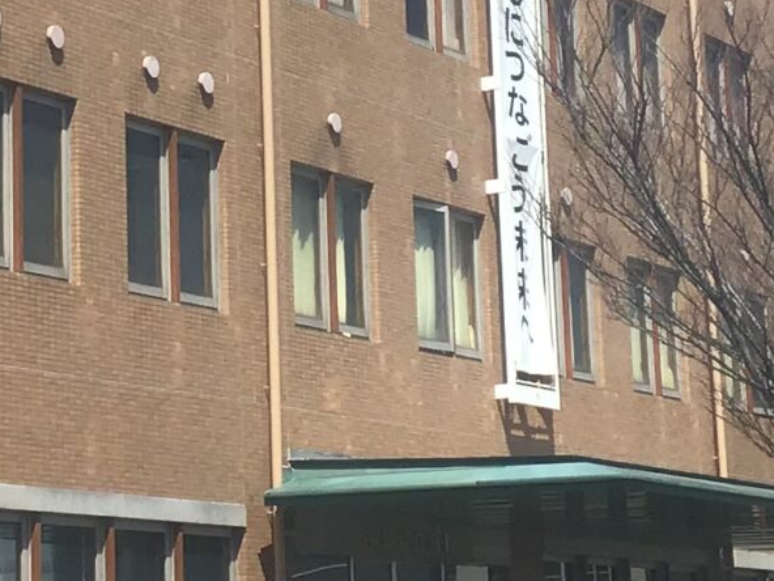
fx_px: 2996
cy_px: -8
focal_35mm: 134
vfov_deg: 11.0
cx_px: 180
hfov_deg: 14.7
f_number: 2.4
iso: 25
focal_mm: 3.3
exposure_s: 1/1381
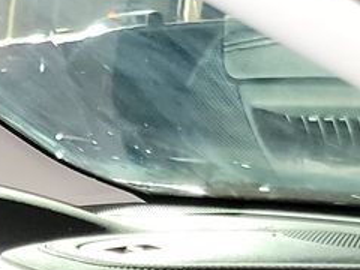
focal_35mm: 160
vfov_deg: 8.5
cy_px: 638
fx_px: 1664
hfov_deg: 10.5
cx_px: -526
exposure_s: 1/9
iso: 1115
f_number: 1.8
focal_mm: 6.7
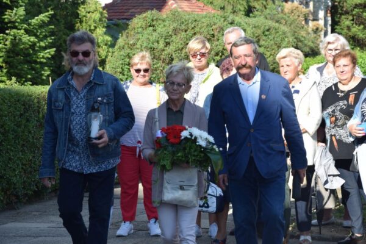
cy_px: 122
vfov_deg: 10.2
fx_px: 1372
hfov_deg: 15.2
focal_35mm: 135
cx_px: 183
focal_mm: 90
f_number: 8
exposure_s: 1/250
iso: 200
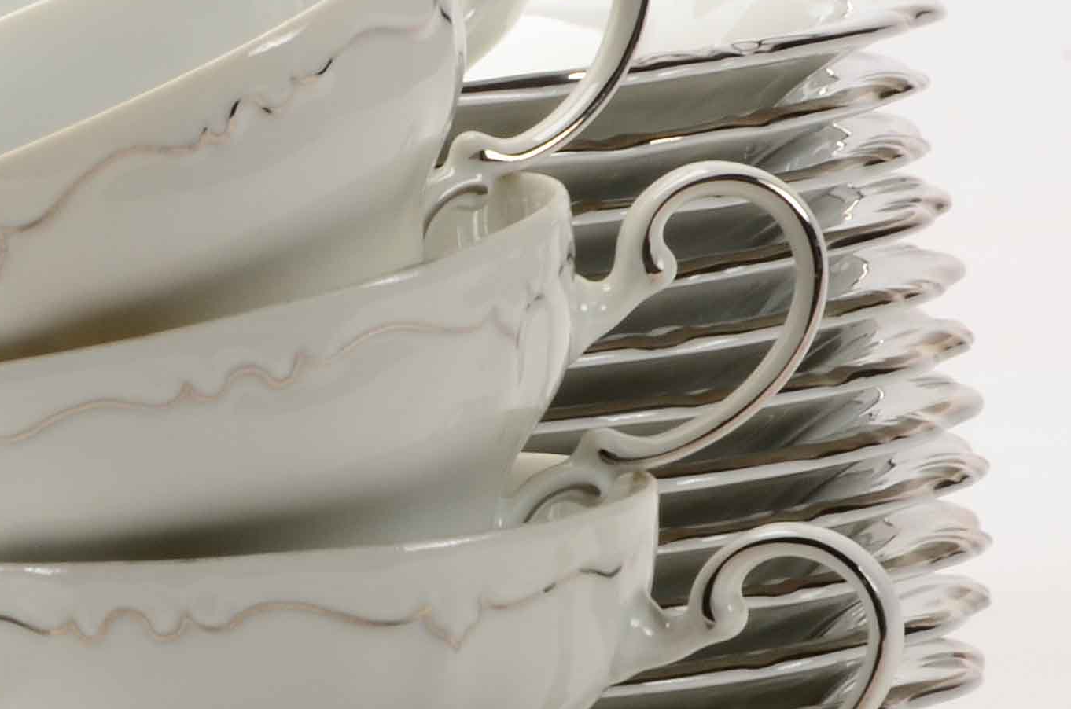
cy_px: 19
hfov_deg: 3.6
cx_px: -600
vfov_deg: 2.4
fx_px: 16916
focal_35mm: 570
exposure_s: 1/160
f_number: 18
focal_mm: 105
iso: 200
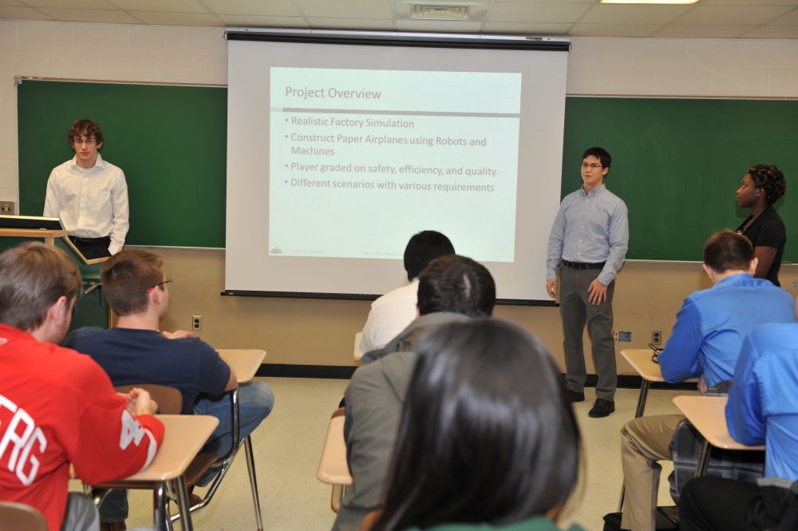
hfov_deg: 48.5
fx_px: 886
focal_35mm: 40
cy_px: 266
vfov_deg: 33.3
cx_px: 399
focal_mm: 40
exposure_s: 1/60
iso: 320
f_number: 5
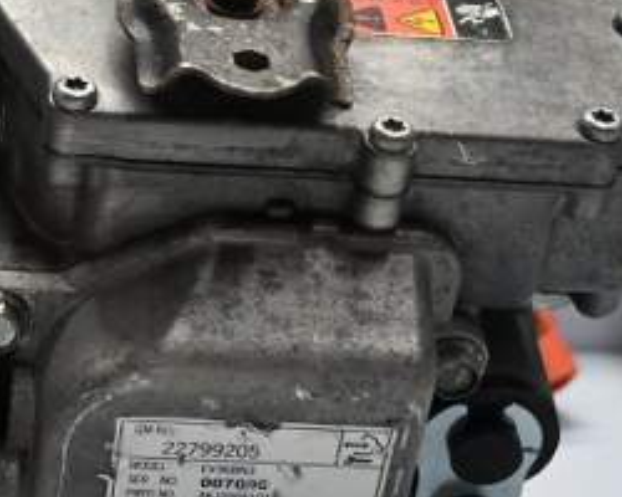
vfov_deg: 13.7
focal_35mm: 112
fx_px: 2071
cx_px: 95
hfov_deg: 16.9
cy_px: 168
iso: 1000
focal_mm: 25
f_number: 4.2
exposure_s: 1/125
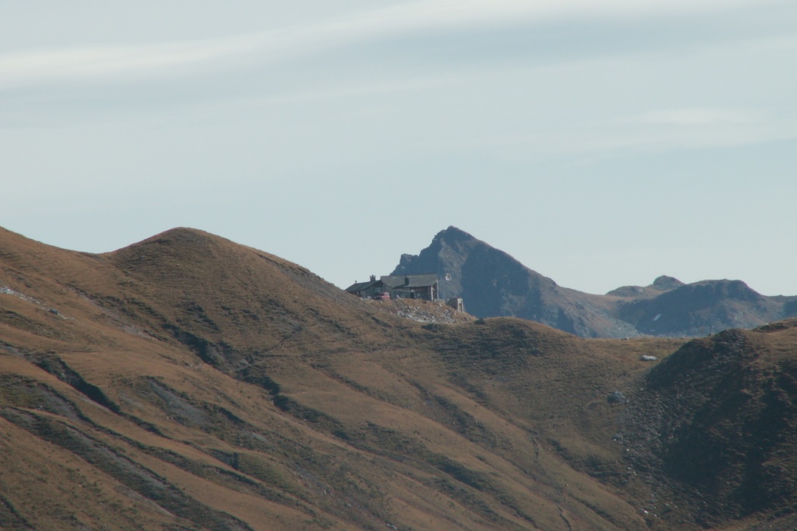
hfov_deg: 5.2
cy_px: 245
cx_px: 398
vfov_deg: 3.5
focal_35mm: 398
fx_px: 8811
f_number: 5.6
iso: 50
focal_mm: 63.24
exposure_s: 1/500
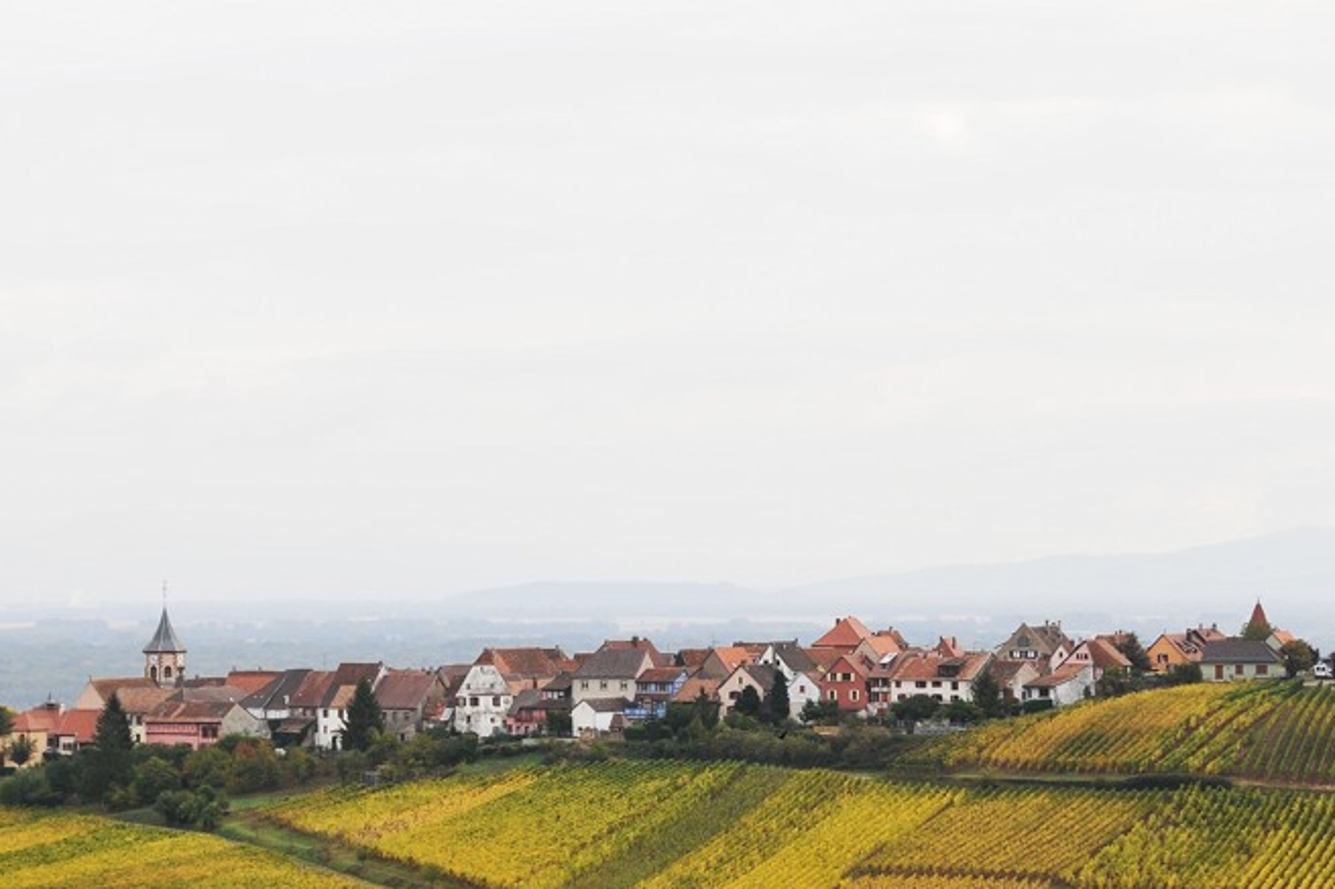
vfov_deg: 8.4
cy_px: 500
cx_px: 519
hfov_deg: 12.5
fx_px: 6080
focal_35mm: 164
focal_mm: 70
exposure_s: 1/200
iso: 200
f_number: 7.1
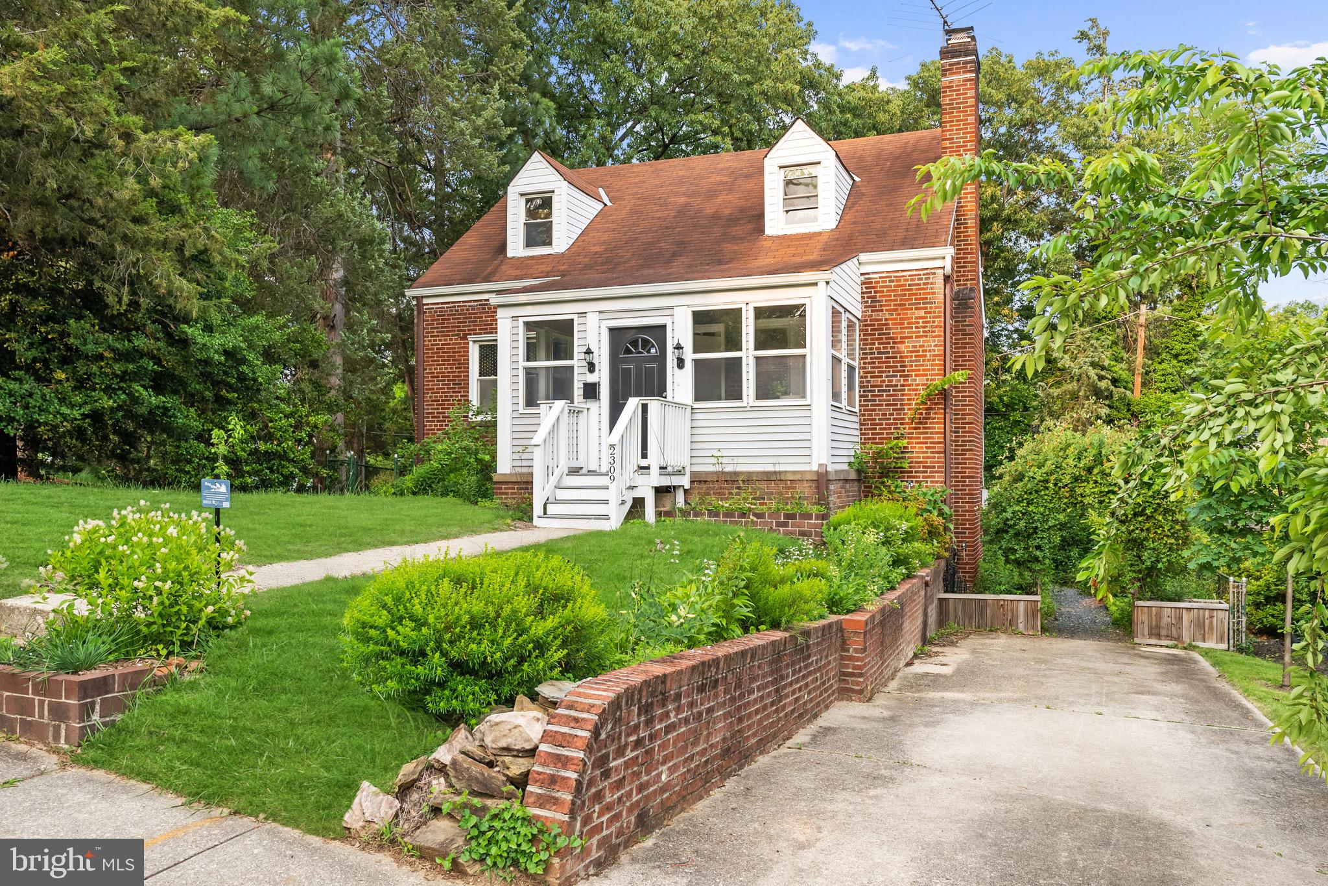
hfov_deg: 66.4
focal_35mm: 28
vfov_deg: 47.2
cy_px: 443
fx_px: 1015
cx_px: 664
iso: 200
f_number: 5.6
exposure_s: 1/160
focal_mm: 27.5
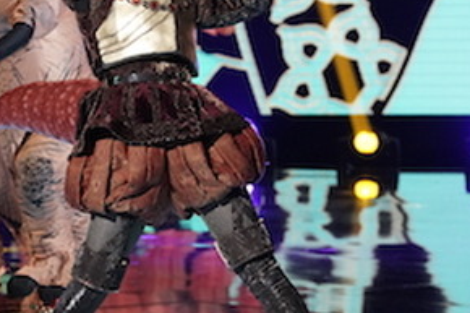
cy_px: 73
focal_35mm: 409
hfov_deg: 5.0
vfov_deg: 3.4
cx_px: 206
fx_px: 5336
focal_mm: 152
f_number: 5
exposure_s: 1/320
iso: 6400
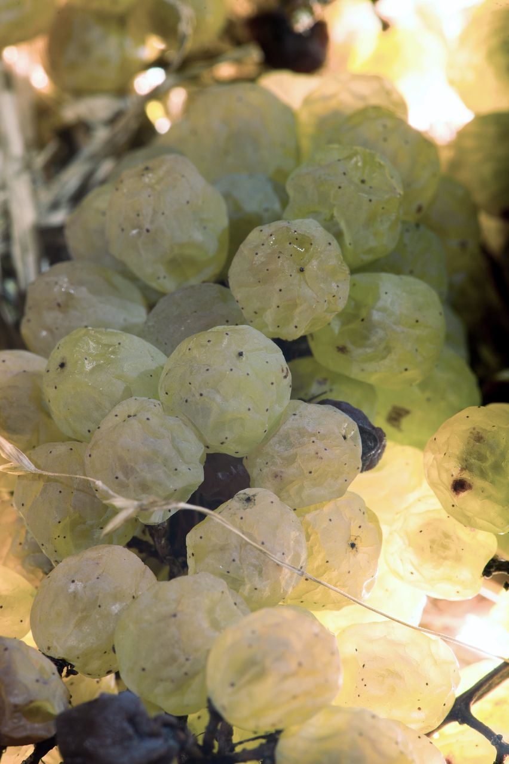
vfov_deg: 19.5
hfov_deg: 13.0
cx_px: 254
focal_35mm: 105
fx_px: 2229
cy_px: 382
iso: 400
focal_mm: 105
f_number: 16
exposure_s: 1/250
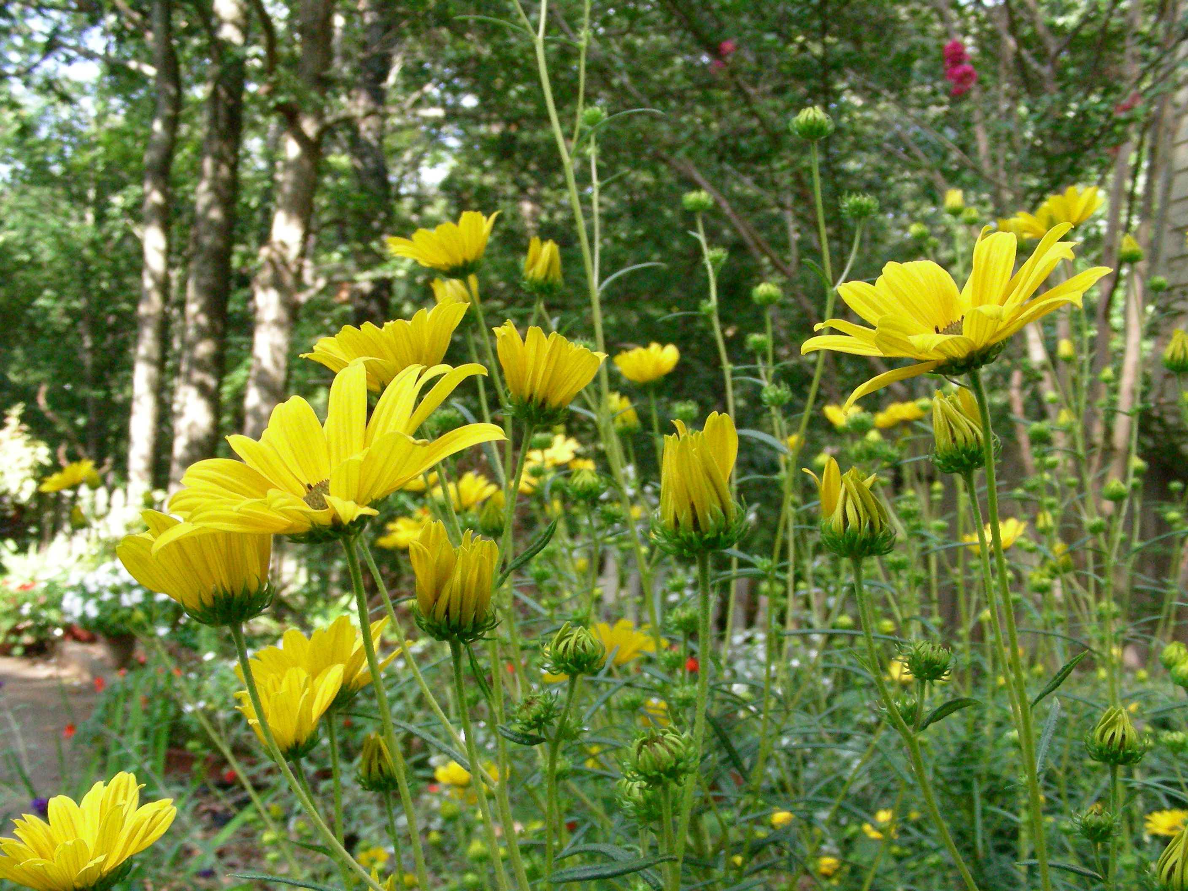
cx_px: 594
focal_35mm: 38
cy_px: 446
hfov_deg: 49.0
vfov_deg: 37.7
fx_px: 1304
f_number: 4
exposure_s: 1/275
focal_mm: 6.3
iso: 400
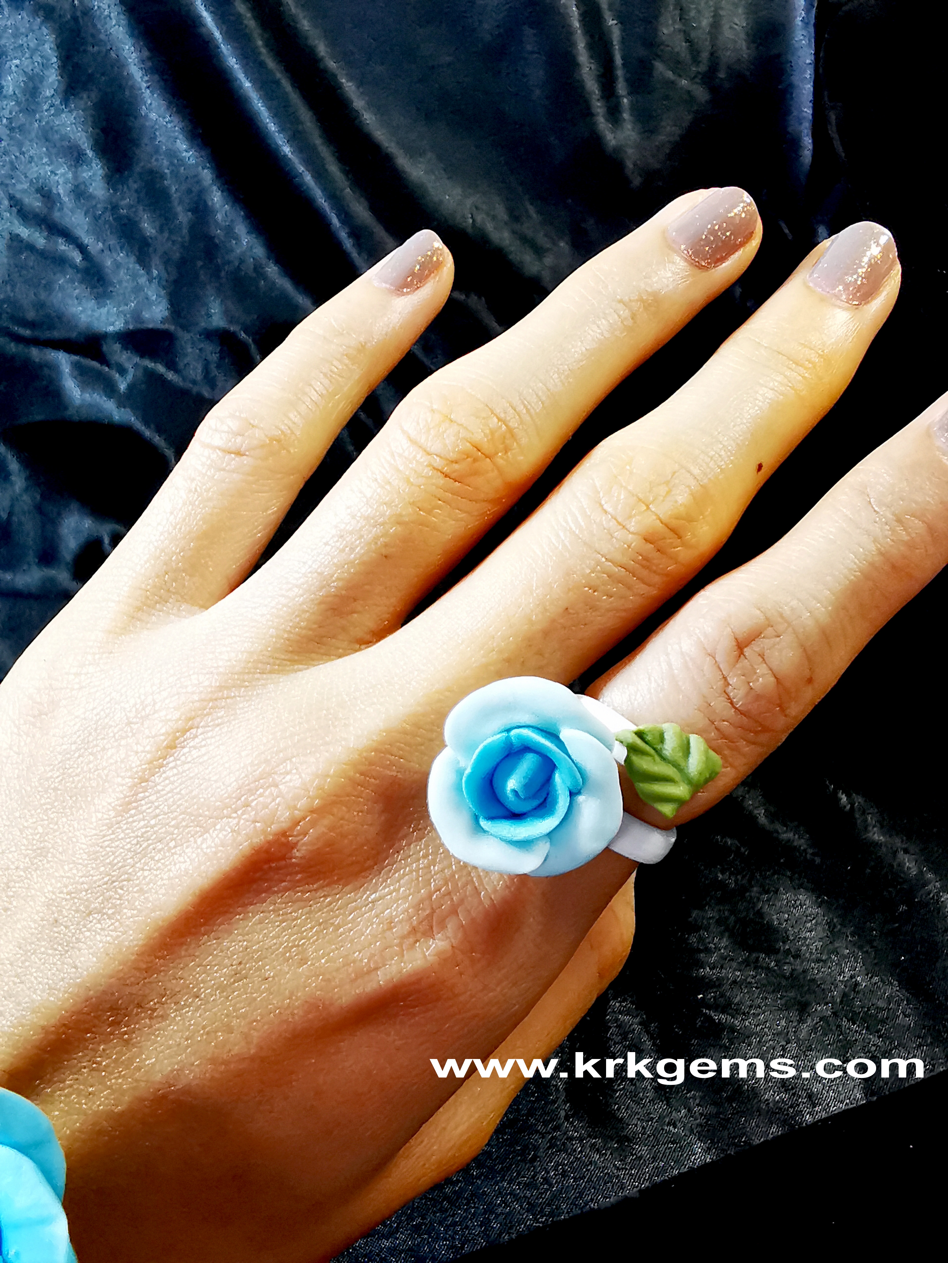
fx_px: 1315
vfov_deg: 51.4
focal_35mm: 36
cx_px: 474
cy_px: 632
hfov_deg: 39.7
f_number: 2.2
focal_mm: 2.35
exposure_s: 1/33.3
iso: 200
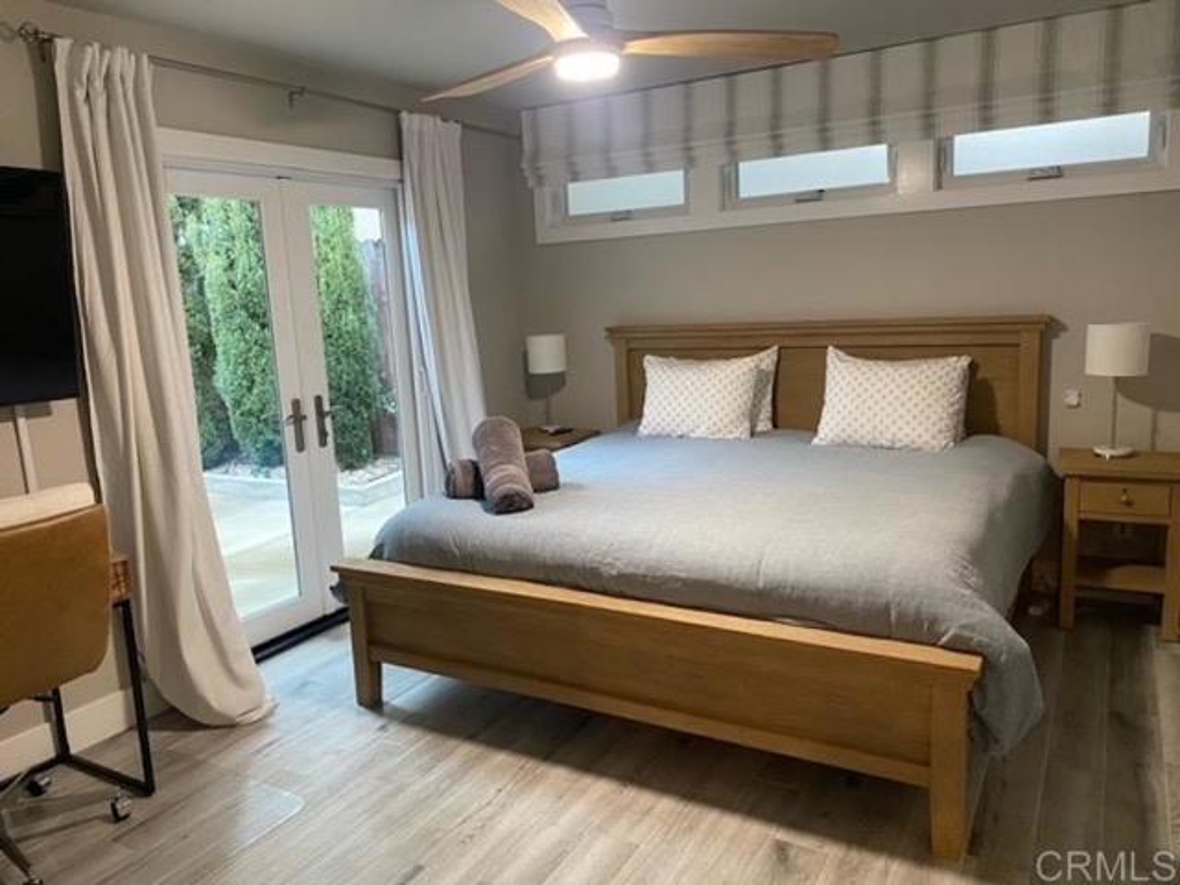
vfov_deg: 53.1
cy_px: 442
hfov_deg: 67.3
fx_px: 886
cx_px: 590
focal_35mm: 26
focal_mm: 4.25
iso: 320
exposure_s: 1/60
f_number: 1.8
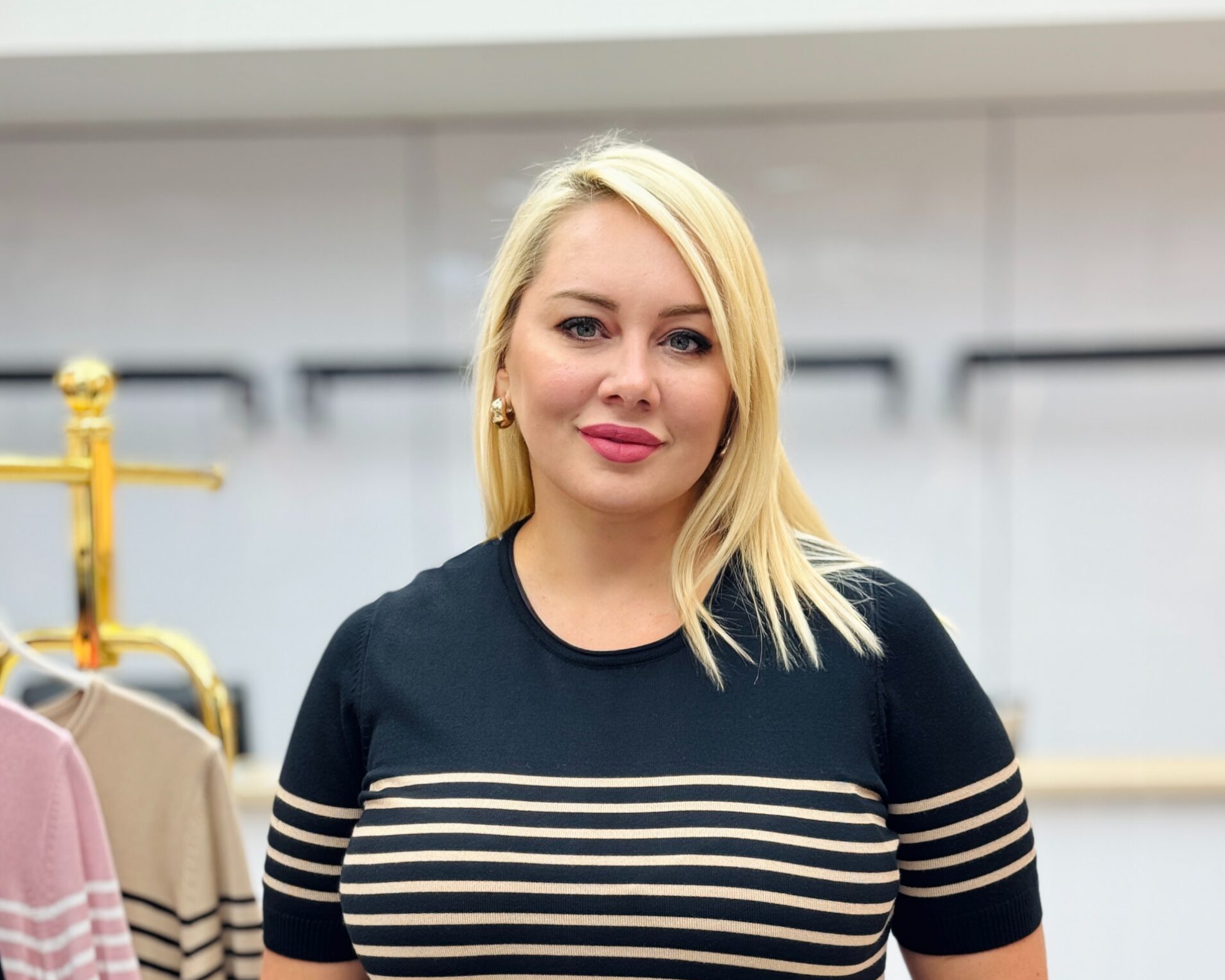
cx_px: 617
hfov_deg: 30.0
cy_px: 817
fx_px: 2284
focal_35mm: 63
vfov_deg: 23.8
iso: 64
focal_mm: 6.76
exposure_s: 1/149
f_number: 1.78
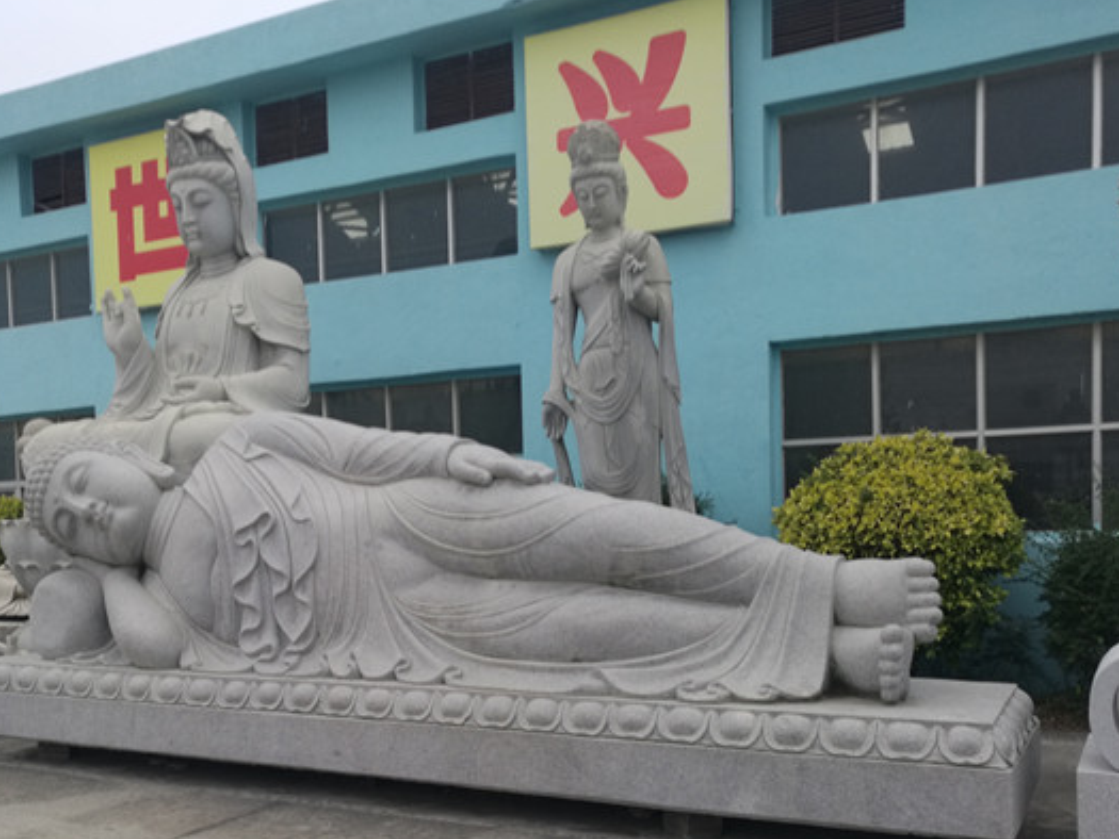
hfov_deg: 51.1
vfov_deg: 39.3
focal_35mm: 36
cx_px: 460
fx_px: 1164
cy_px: 542
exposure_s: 1/114
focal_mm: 4.04
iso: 50
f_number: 2
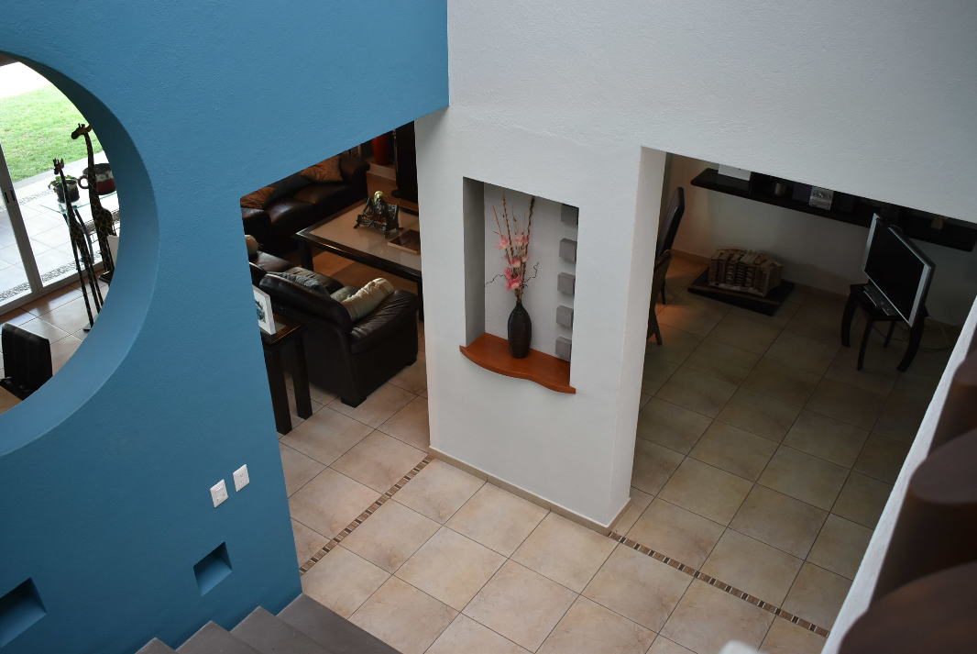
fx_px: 896
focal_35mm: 33
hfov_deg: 57.2
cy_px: 327
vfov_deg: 40.1
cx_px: 488
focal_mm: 22
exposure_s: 1/60
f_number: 4
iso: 500
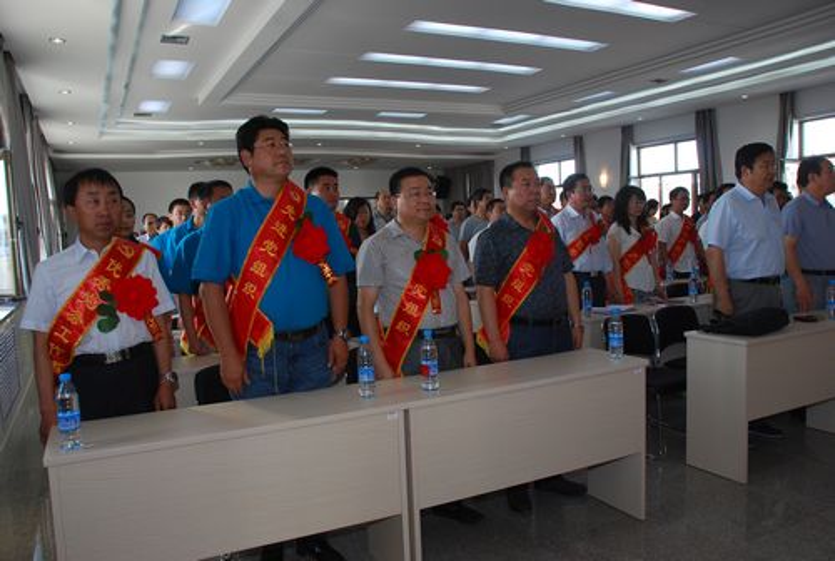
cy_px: 280
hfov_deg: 67.3
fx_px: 628
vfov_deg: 48.2
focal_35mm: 27
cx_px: 418
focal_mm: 18
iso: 400
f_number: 5.6
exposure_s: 1/60
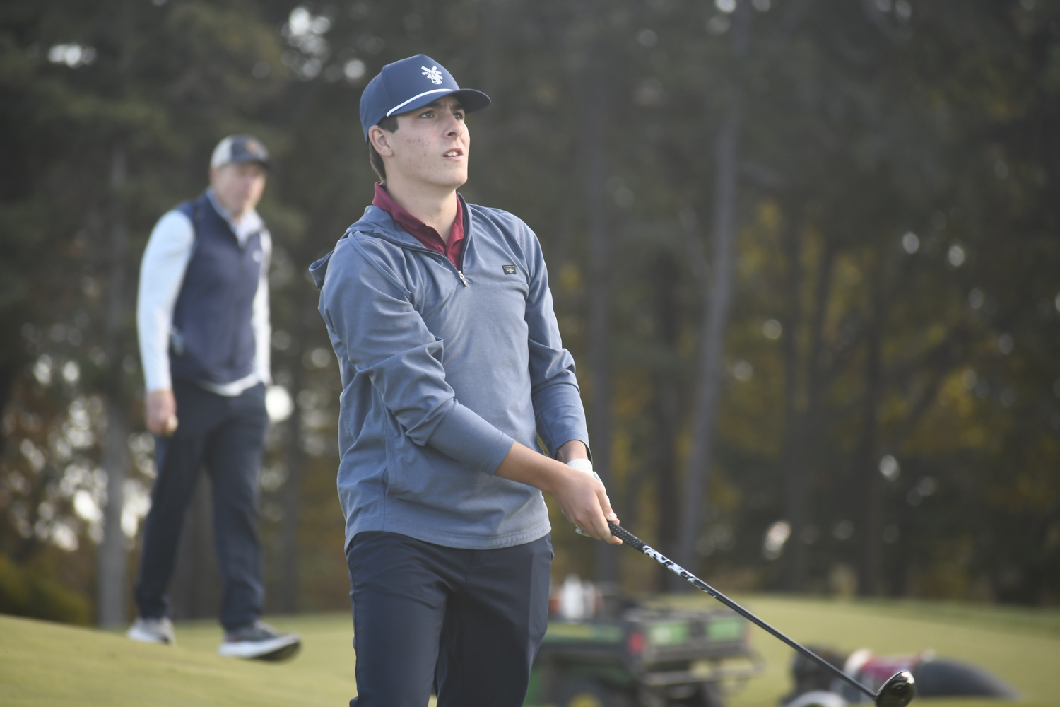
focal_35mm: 330
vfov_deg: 4.2
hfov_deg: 6.2
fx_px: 9716
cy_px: 354
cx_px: 530
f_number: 5.6
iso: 400
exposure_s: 1/320
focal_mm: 220
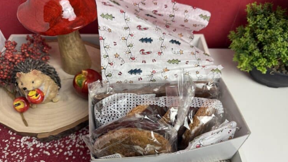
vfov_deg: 42.8
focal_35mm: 27
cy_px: 89
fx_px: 206
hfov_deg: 69.9
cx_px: 147
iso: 125
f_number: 1.78
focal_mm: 6.76
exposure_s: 1/100
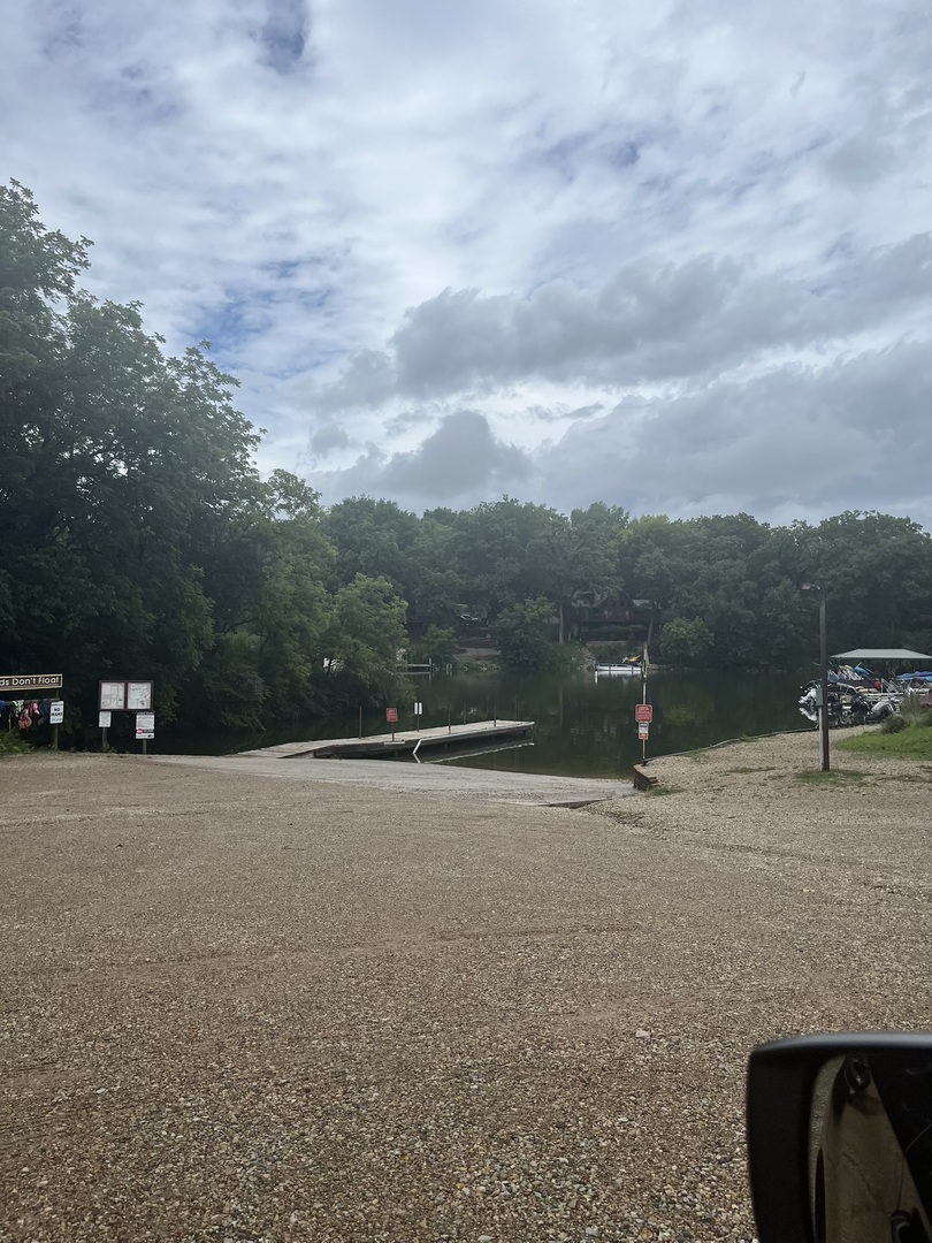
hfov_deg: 53.1
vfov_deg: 67.3
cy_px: 622
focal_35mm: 26
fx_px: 933
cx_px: 466
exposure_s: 1/7353
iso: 50
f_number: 1.6
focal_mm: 5.1
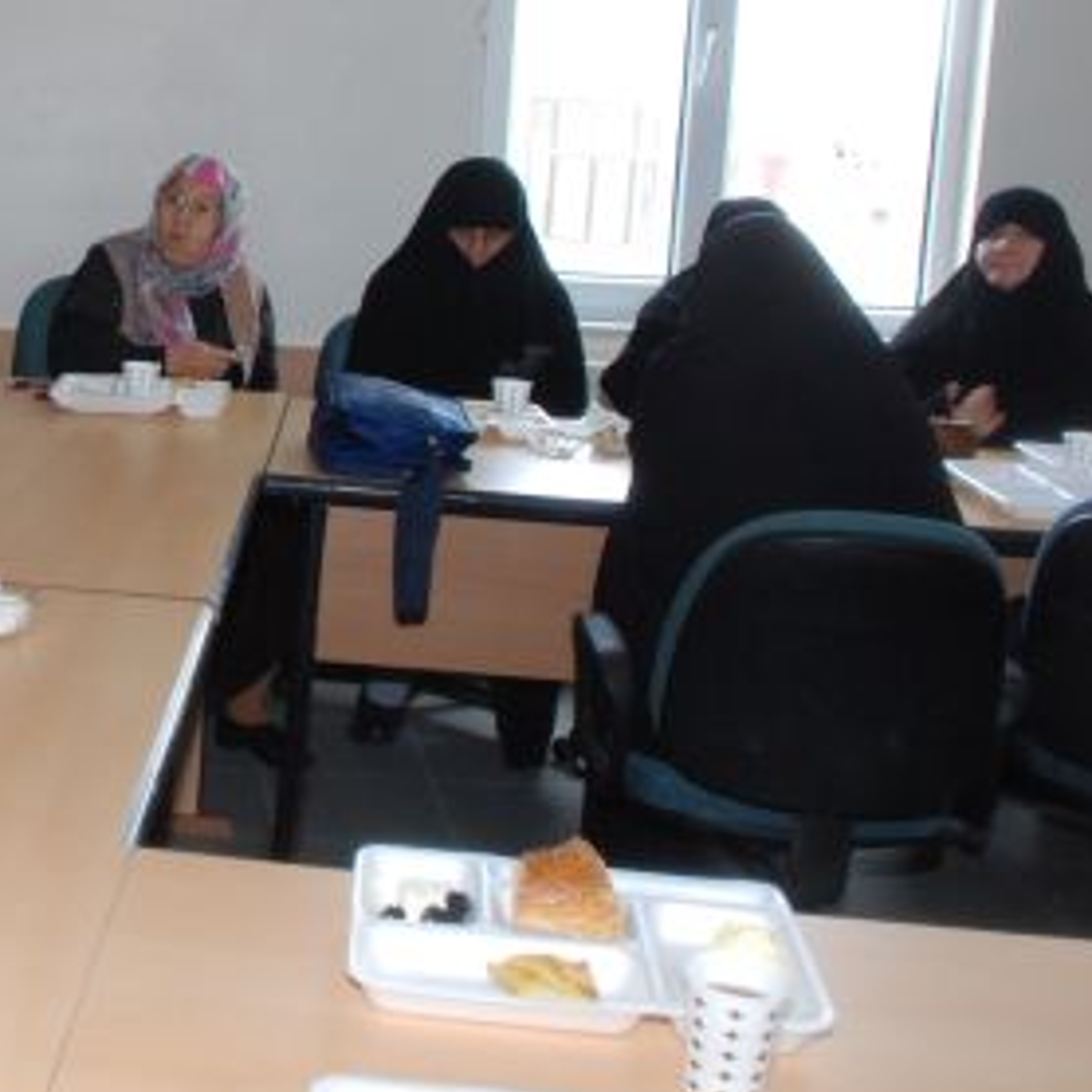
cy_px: 397
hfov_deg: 29.9
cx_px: -16
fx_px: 1892
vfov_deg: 32.0
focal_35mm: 53
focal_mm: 18
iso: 1000
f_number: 7.1
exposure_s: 1/60
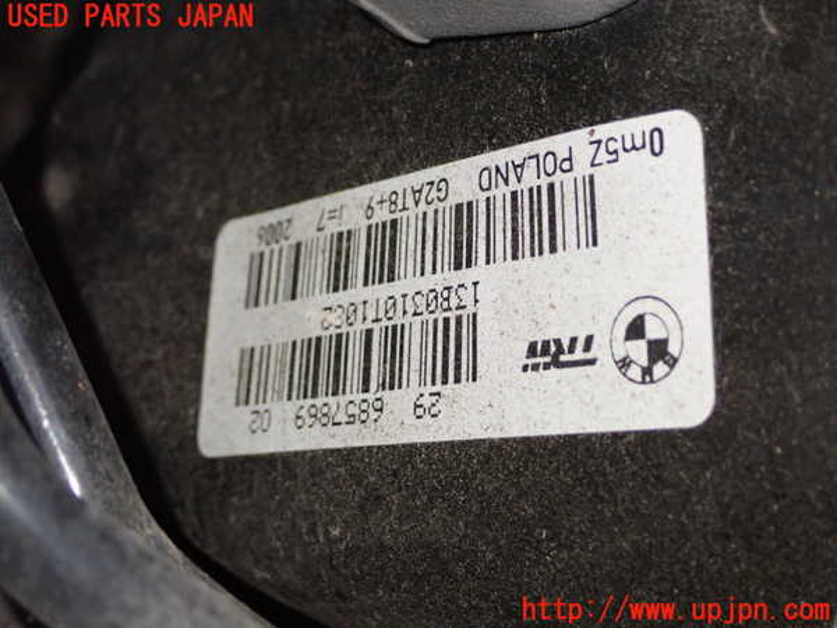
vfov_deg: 19.1
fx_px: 1862
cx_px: 418
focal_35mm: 77
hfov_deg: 25.3
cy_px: 314
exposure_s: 1/40
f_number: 4.1
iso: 800
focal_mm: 13.65
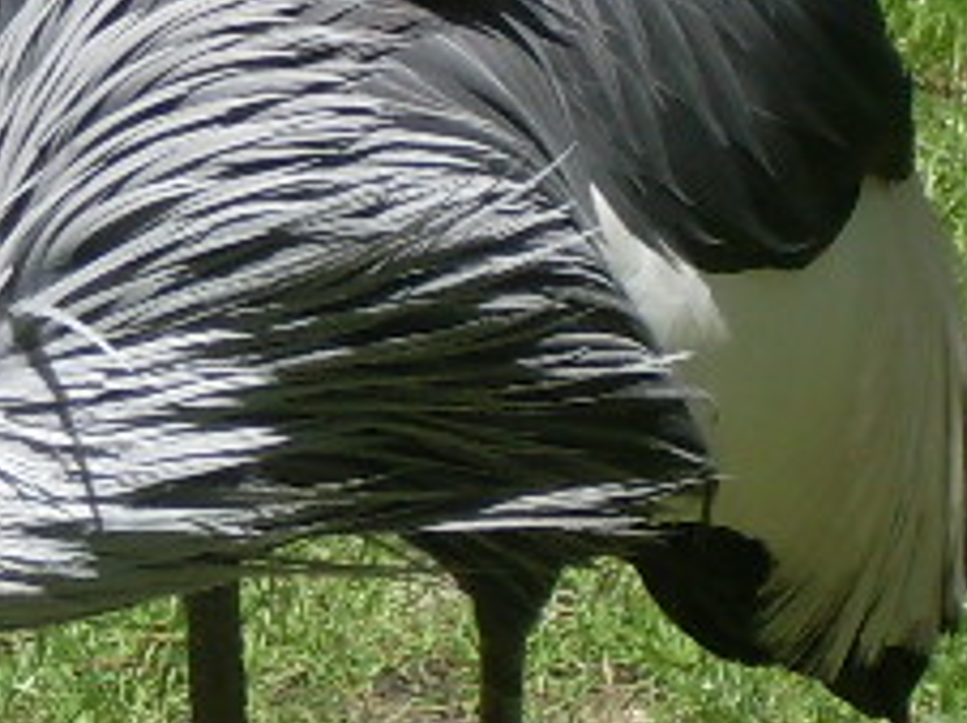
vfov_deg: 2.9
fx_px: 14427
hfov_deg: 3.8
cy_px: 381
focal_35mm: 517
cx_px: -616
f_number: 5.2
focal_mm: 18.9
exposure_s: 1/250
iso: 80
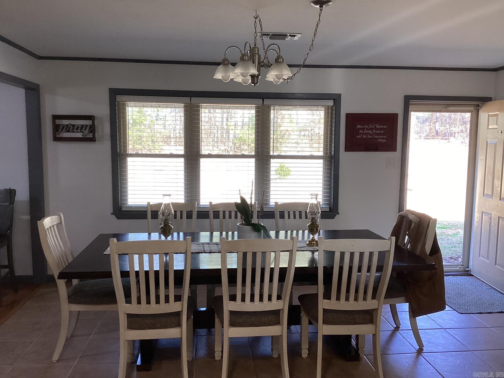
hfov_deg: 58.4
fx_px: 451
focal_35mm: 31
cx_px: 252
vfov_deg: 45.4
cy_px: 189
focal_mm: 3.3
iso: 64
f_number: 2.4
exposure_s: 1/100
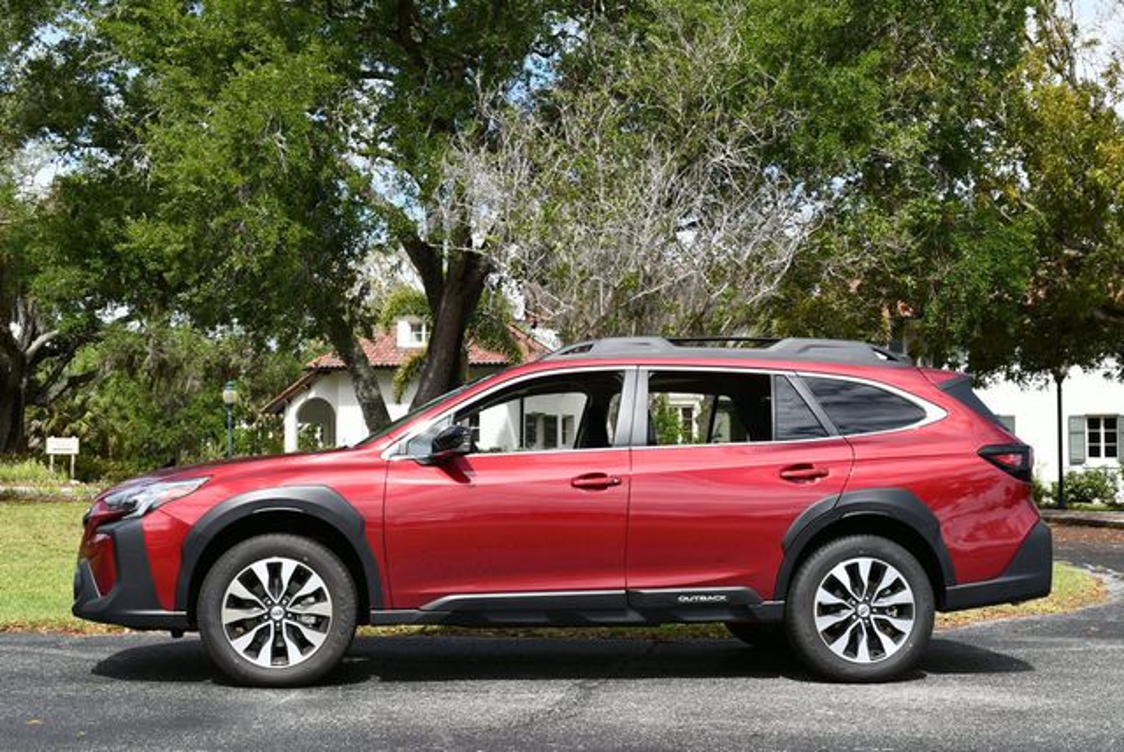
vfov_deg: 28.1
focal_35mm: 48
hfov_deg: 41.1
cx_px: 562
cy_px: 376
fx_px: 1500
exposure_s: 1/250
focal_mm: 24
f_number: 8
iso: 125
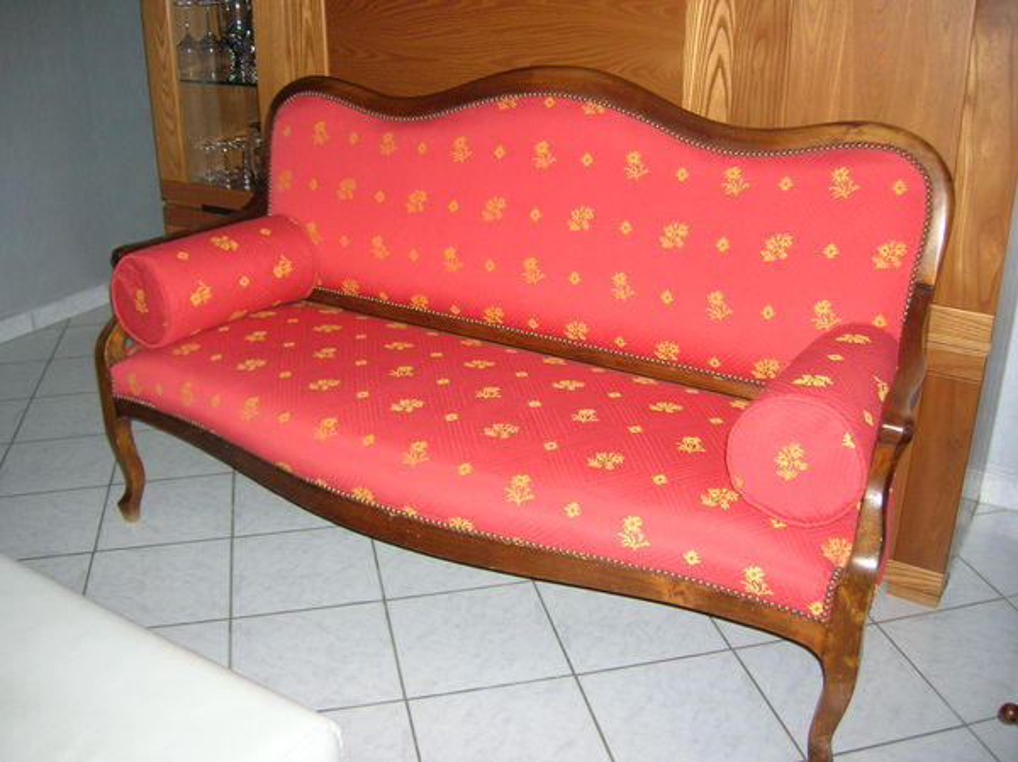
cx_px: 509
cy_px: 381
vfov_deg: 41.7
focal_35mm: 34
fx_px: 999
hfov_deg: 54.0
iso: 161
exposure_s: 1/60.1
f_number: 2.9
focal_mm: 5.7
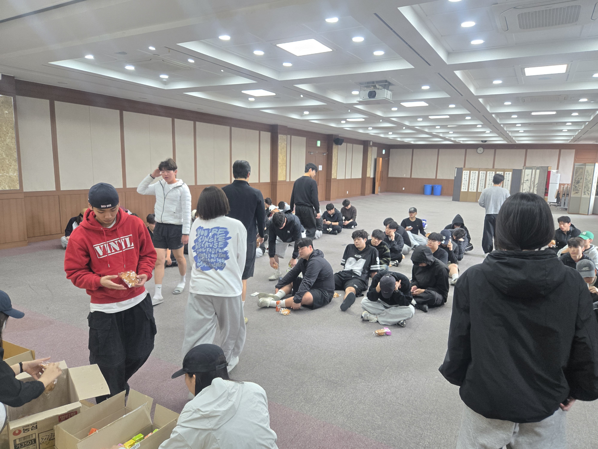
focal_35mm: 23
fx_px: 397
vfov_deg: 58.9
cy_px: 224
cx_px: 299
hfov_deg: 73.9
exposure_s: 1/120
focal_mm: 5.4
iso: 320
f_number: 1.8
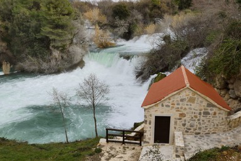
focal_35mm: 35
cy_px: 75
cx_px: 112
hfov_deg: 54.4
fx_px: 234
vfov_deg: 37.8
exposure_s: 1/200
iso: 400
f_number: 14
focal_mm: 32
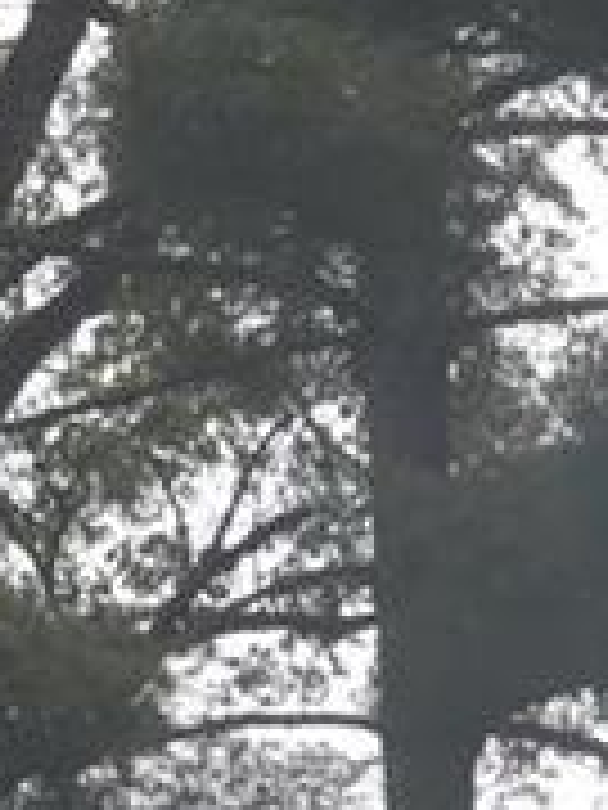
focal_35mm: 256
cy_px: 1449
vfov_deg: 7.5
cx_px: -203
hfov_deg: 5.8
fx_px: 5995
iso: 220
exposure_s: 1/125
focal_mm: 20
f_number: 5.6
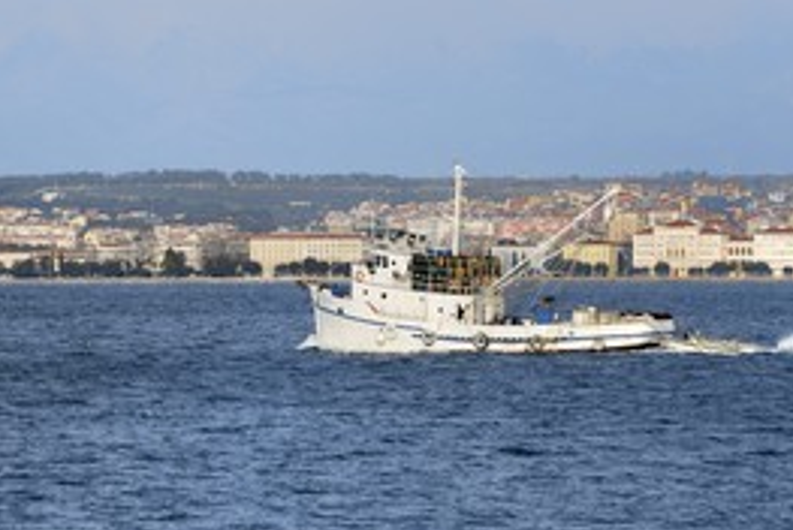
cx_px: 241
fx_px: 7035
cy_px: 178
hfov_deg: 6.4
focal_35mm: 319
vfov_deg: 4.3
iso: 200
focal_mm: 200
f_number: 13
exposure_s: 1/320
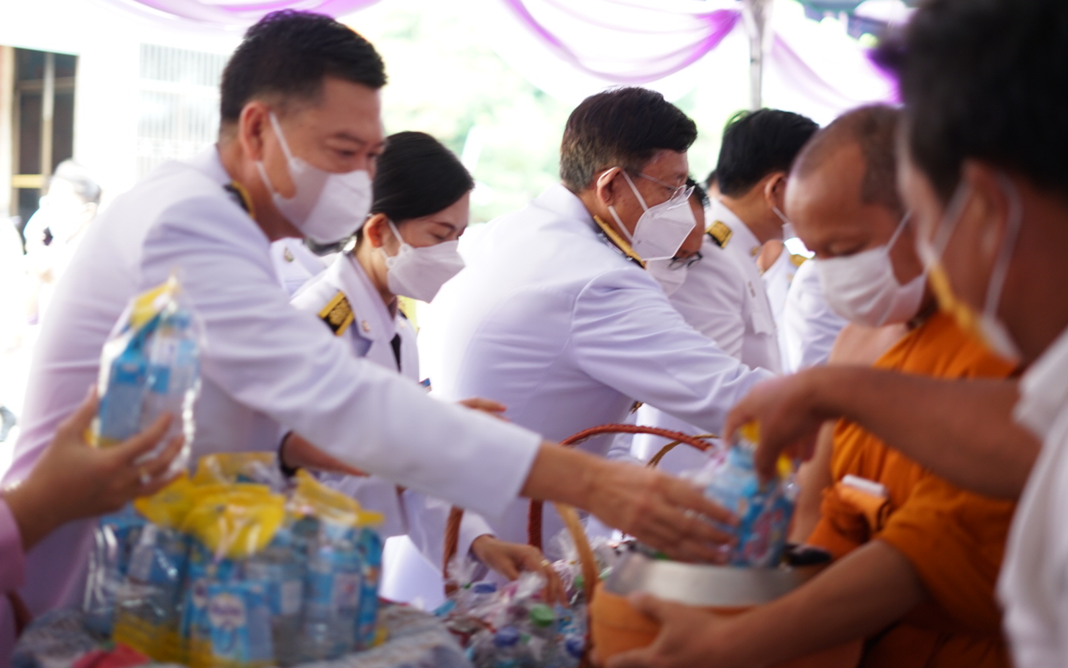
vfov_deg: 24.9
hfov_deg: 38.9
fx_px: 1514
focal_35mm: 52
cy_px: 311
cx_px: 532
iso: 400
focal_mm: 50
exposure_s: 1/80
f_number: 1.8
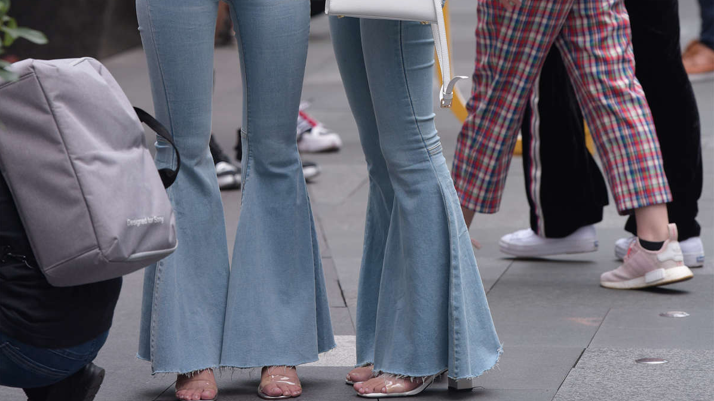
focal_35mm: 268
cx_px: 356
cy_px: -40
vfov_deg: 4.5
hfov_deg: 8.0
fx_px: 5074
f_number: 4
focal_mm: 170
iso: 500
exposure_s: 1/800
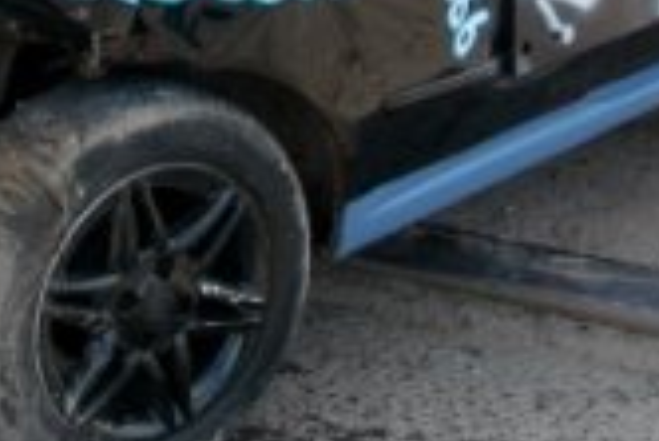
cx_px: 175
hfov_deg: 16.1
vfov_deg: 10.5
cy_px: -155
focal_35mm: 127
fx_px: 2327
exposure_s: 1/500
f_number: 4
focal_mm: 22
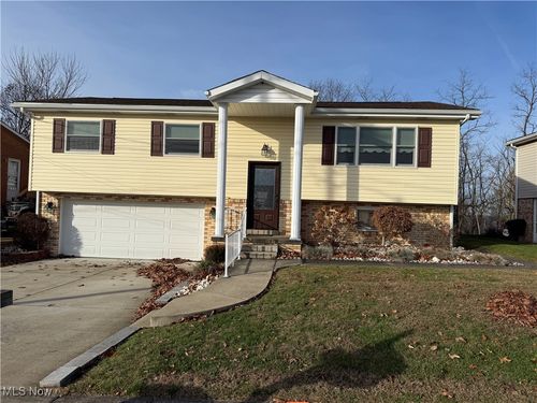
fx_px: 372
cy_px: 202
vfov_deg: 56.8
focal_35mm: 24
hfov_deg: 71.6
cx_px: 268
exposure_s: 1/6711
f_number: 1.78
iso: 80
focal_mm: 6.76
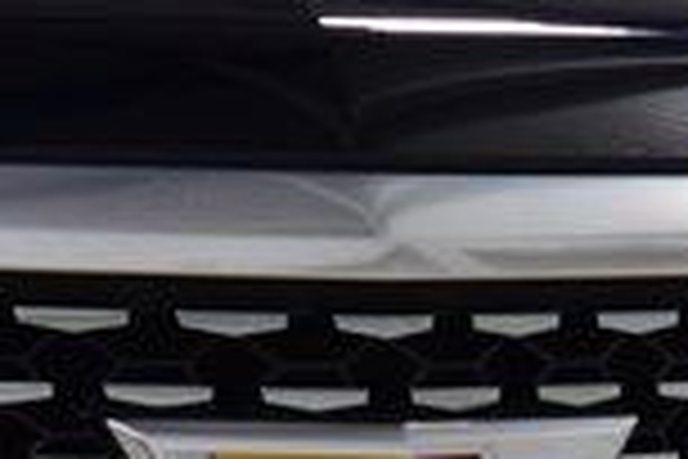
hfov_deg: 6.3
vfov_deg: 4.2
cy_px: 736
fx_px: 6249
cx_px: 180
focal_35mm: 327
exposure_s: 1/60
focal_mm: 52
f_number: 6.3
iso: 1600
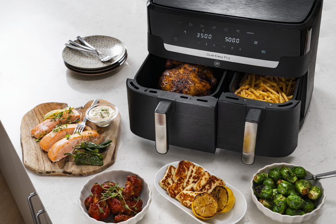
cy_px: 112
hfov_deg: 36.9
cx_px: 168
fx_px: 504
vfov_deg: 25.1
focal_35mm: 54
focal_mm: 54
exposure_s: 1/160
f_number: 7.1
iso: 100
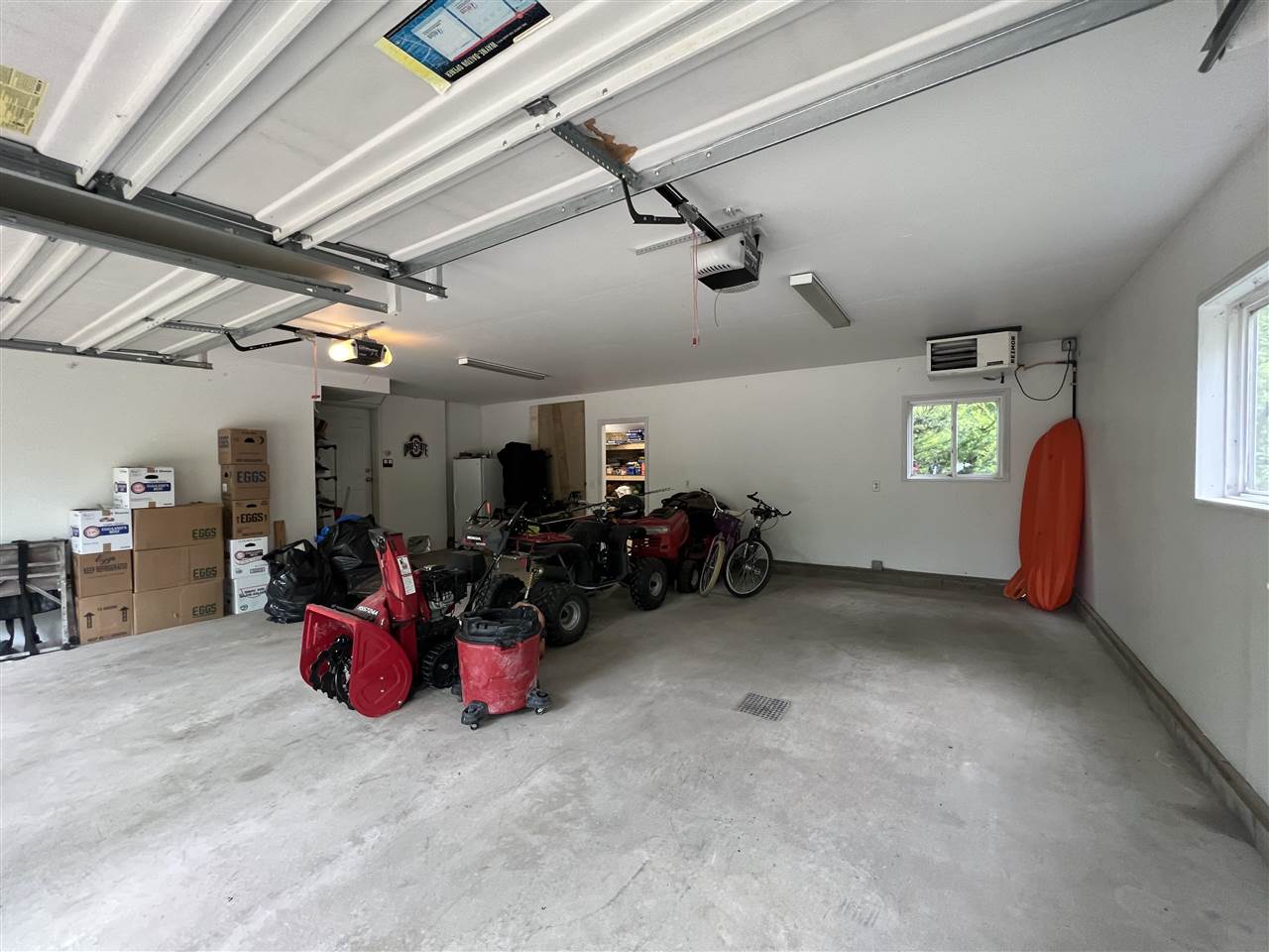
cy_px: 476
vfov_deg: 89.9
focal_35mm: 13
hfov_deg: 106.2
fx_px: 477
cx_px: 634
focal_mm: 1.57
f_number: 1.8
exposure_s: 1/92
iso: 250
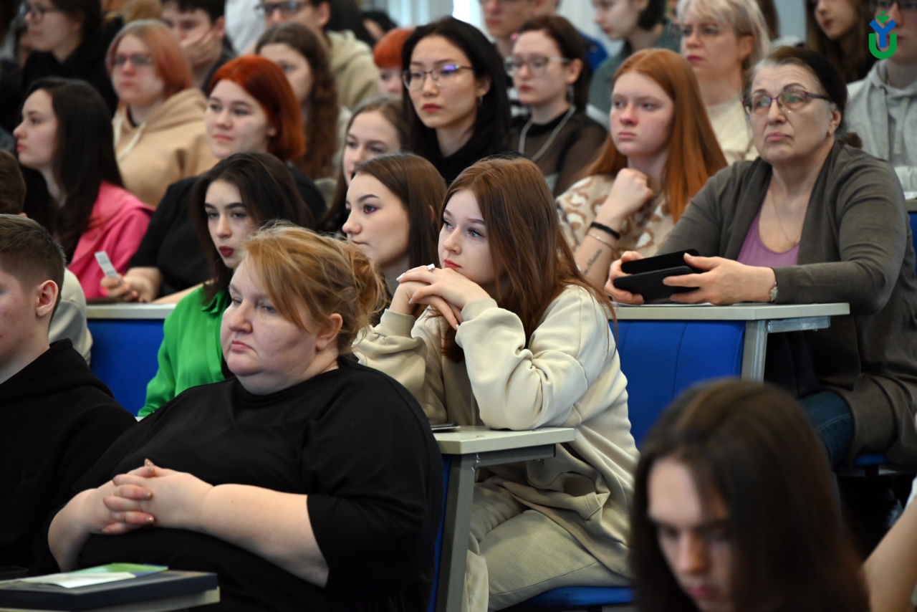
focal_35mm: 150
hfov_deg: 13.7
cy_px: 306
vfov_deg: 9.2
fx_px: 3821
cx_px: 458
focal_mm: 150
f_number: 4
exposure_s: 1/160
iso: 3200
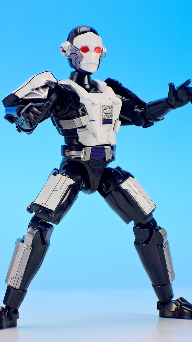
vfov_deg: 16.4
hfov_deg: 9.3
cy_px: 171
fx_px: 1185
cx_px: 93
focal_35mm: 131
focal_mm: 25.5
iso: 80
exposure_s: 1/6
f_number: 6.3
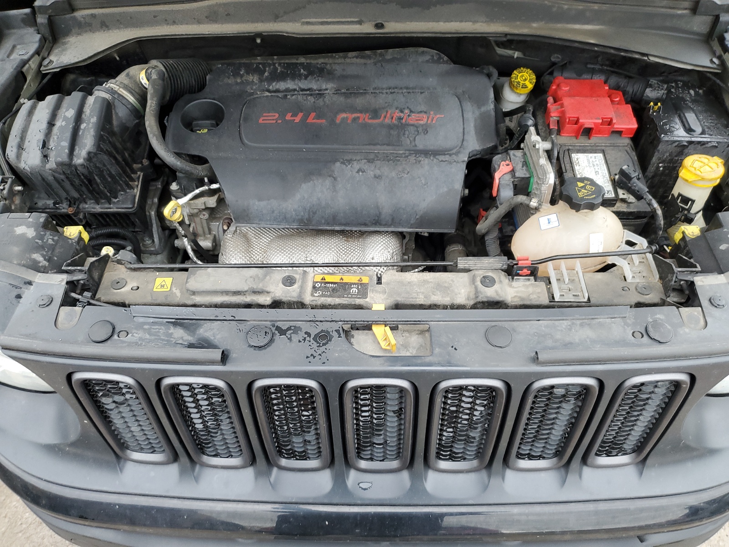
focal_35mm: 26
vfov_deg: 53.1
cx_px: 364
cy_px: 274
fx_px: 548
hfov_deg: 67.3
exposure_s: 1/60.2
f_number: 1.5
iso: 70
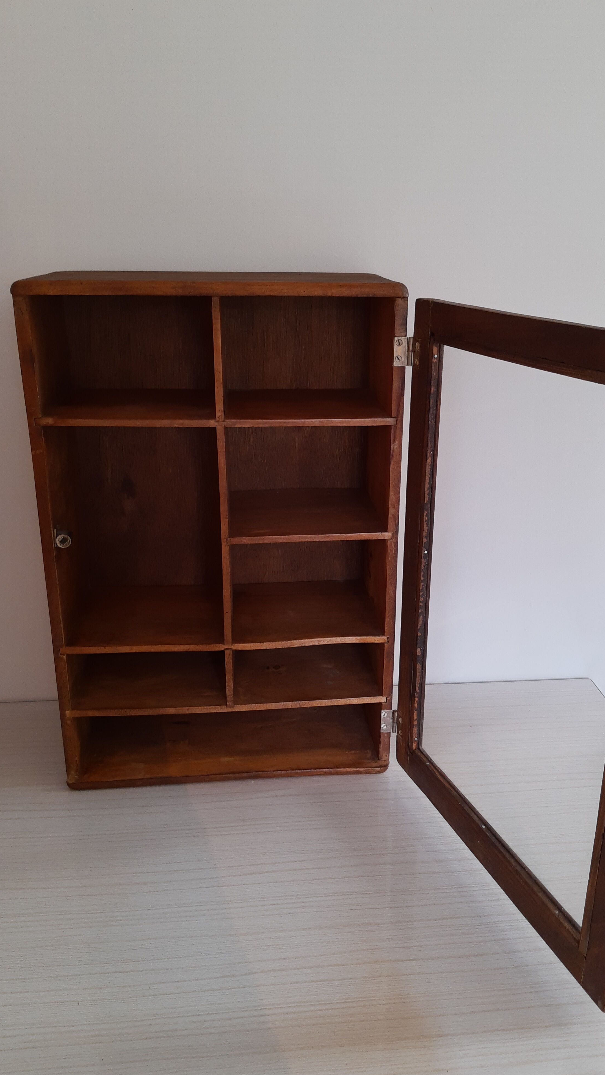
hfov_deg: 40.1
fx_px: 827
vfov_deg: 66.1
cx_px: 335
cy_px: 535
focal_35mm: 29
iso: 75
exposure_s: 1/33
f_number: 1.7
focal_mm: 4.75
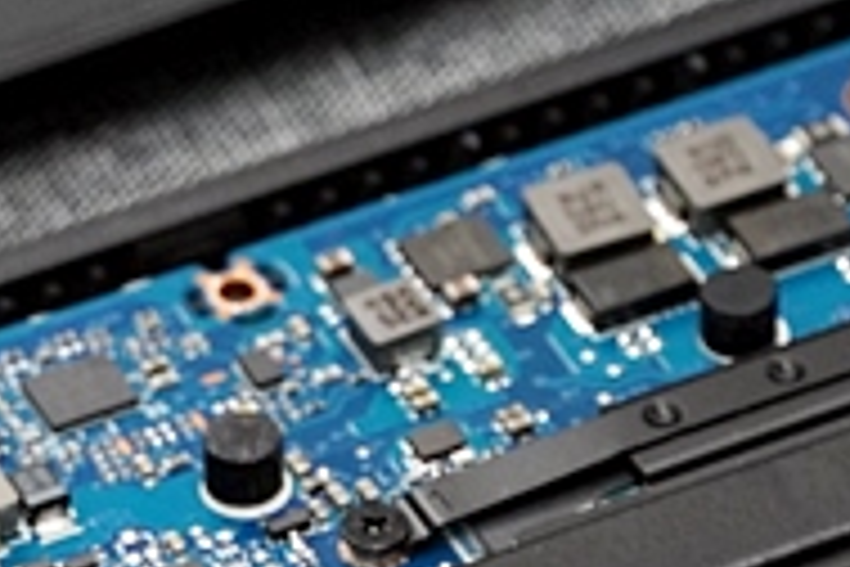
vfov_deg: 2.3
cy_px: 806
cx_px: 121
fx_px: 14187
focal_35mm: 601
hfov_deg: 3.4
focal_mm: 105
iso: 2000
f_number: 5.6
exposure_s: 1/200
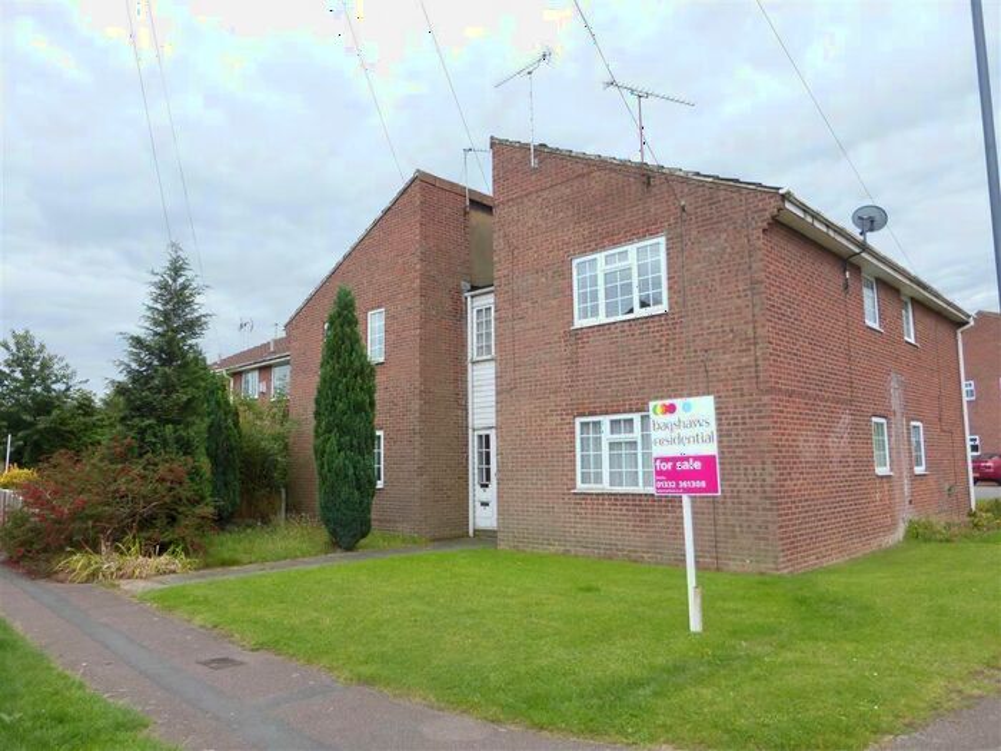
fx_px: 694
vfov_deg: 56.8
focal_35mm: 24
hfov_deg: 71.6
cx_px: 500
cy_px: 376
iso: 100
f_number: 4
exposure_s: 1/125
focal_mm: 4.3
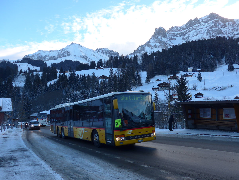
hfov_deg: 61.7
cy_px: 90
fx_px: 200
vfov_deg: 48.2
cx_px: 120
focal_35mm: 29
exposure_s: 1/320
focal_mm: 6
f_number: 2.8
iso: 80
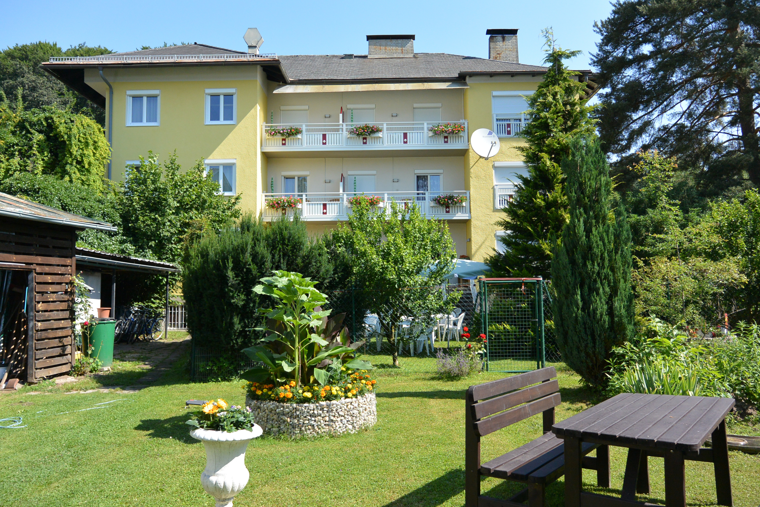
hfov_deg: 63.7
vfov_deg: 45.0
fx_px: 612
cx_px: 380
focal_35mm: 29
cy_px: 254
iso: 160
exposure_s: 1/1000
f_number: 4
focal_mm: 11
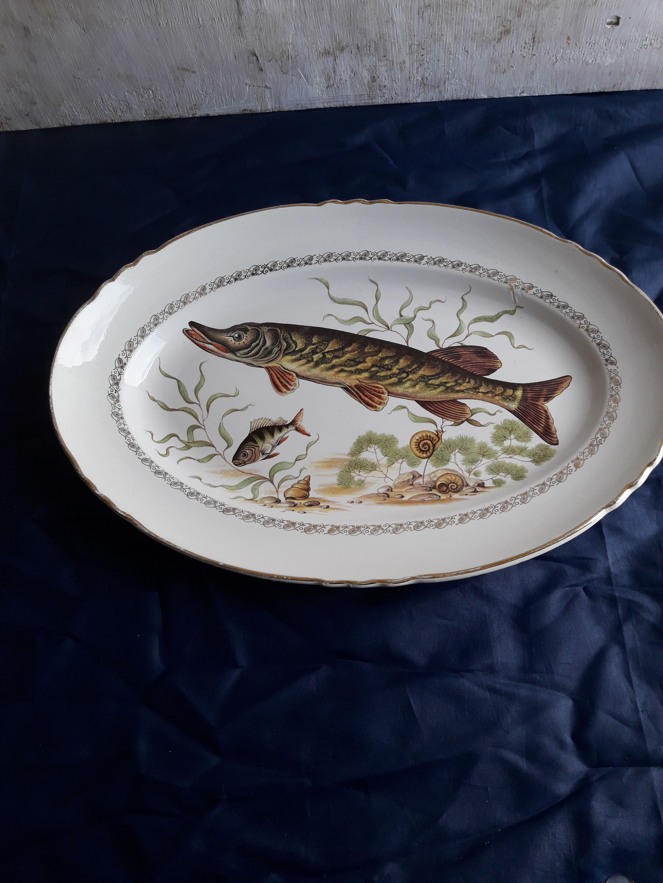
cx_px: 332
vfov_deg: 63.4
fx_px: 715
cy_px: 442
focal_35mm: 28
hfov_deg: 49.7
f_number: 1.9
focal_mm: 3.7
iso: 40
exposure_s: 1/193
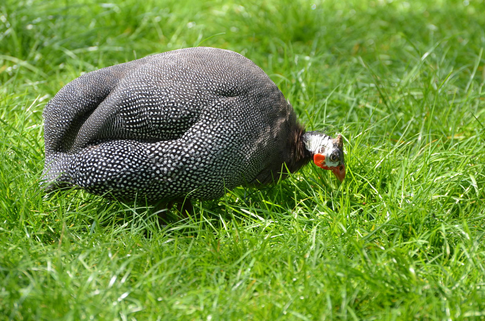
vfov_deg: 4.6
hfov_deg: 6.9
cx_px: 242
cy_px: 160
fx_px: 4034
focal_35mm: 300
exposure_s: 1/500
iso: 400
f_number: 5.6
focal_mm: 200
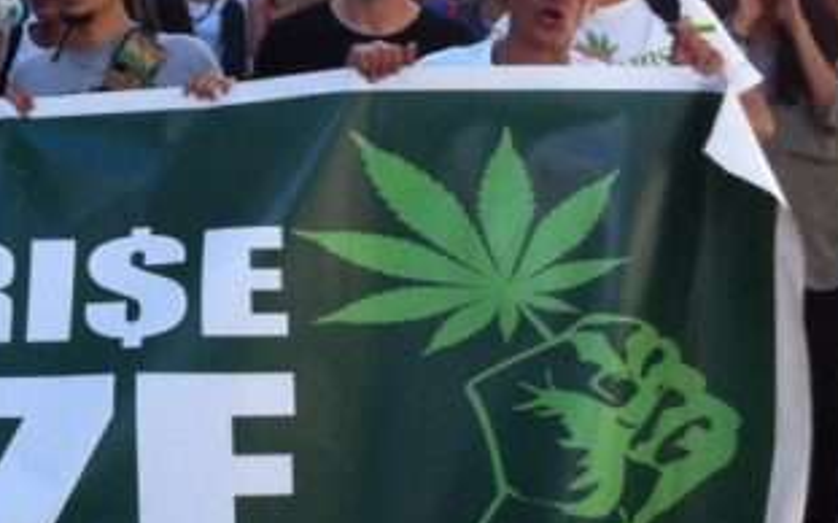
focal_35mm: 122
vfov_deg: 10.7
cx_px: -199
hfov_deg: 16.3
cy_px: 58
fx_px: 2785
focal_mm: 3.85
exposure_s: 1/178
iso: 80
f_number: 2.8
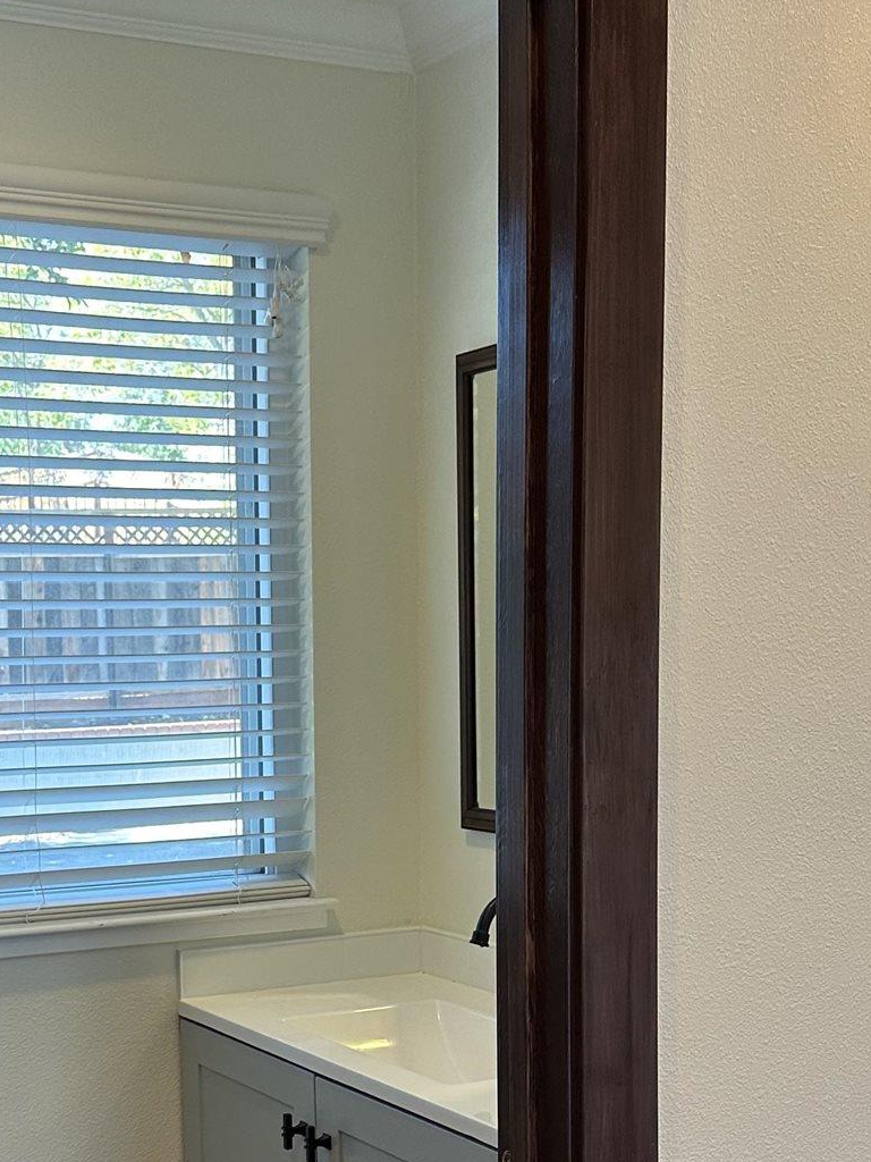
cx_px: 215
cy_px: 802
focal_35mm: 54
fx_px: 1812
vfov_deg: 35.1
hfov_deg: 26.7
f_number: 1.78
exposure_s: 1/120
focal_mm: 6.86
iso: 200
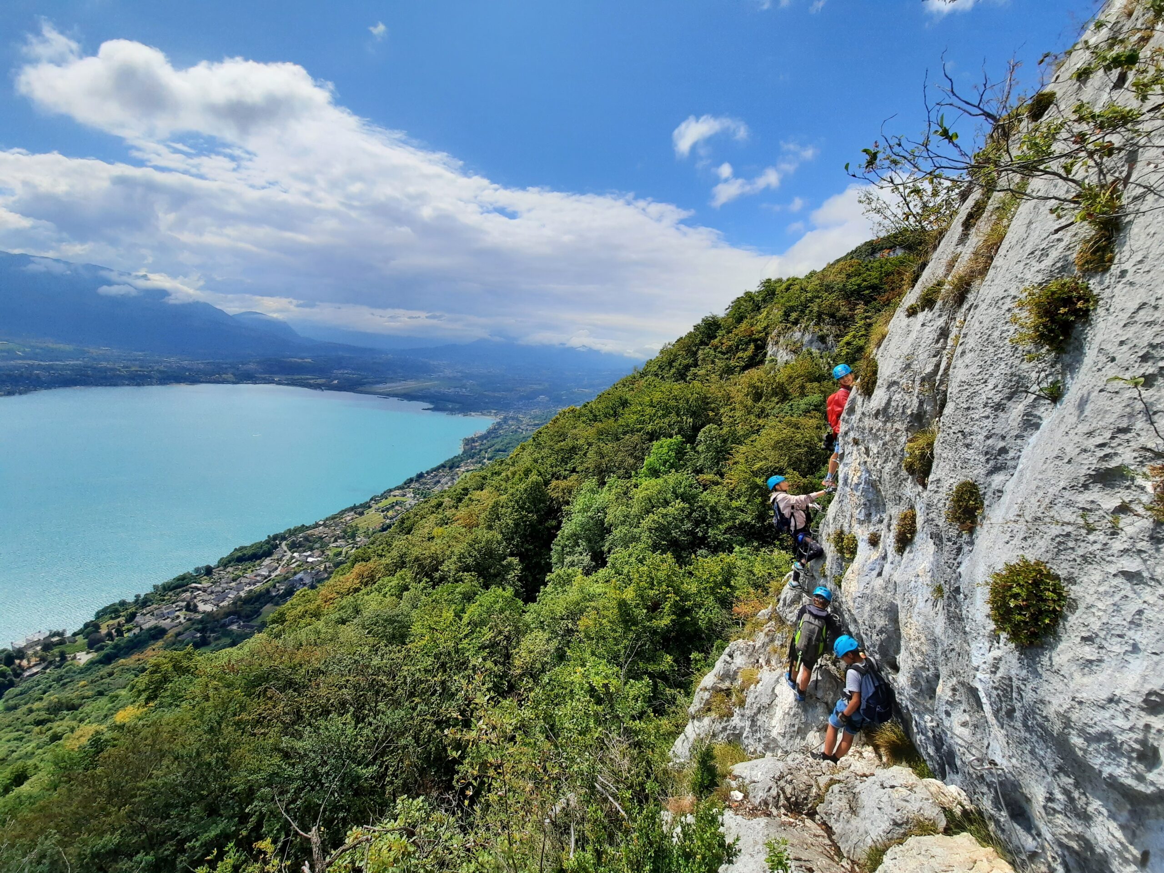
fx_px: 437
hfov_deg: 106.2
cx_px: 582
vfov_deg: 89.9
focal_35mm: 13
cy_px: 436
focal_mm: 1.74
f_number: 2.2
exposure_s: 1/2283
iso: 40
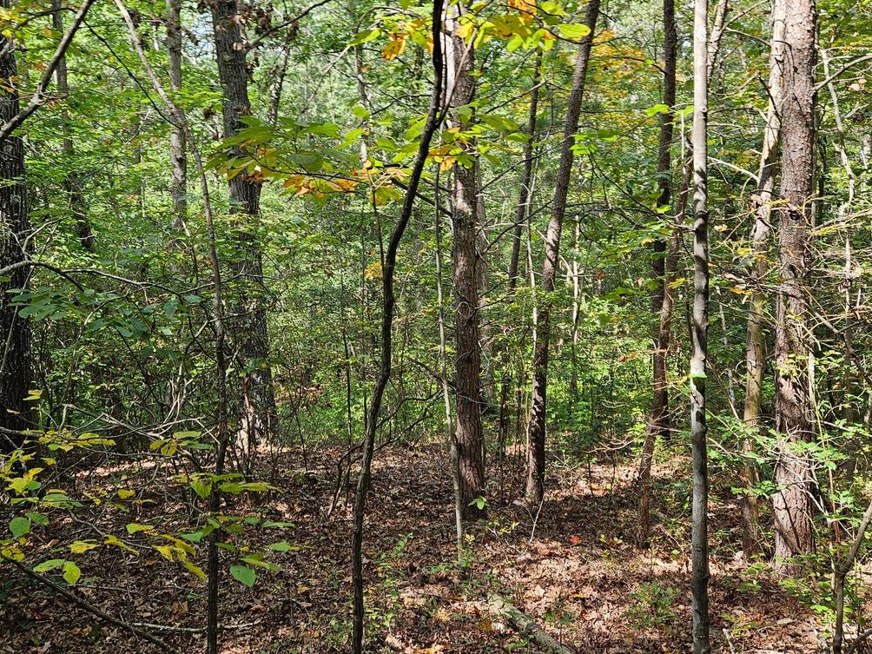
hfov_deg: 55.2
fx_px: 831
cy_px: 210
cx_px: 390
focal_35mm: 33
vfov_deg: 42.3
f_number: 1.8
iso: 25
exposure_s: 1/181
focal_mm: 5.4
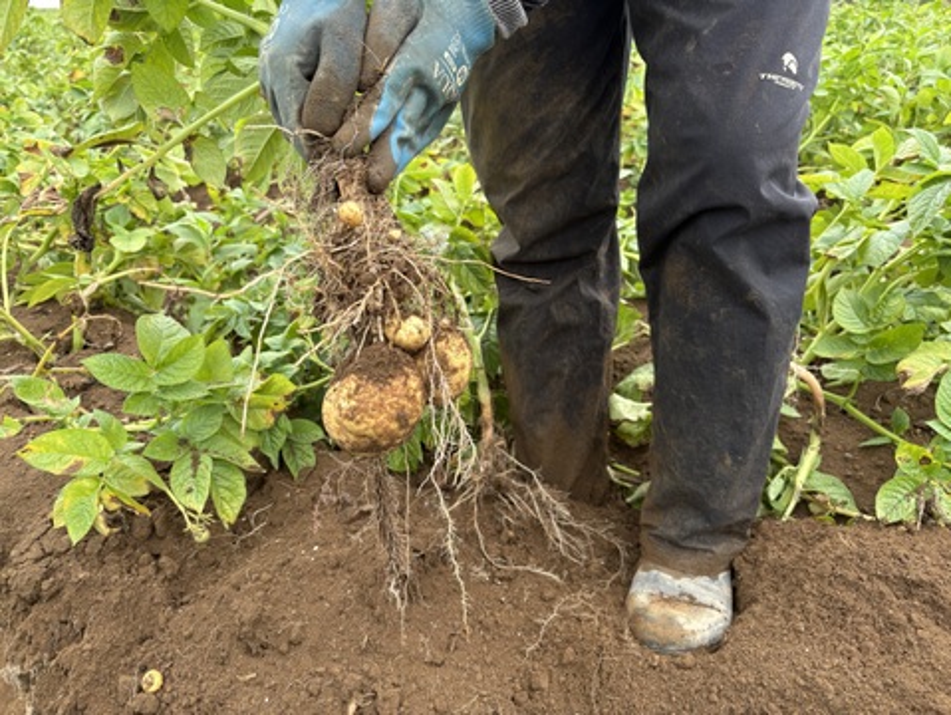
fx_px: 715
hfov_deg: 67.3
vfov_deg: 53.1
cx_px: 476
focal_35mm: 26
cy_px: 358
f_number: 1.6
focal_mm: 5.96
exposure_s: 1/172
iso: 40
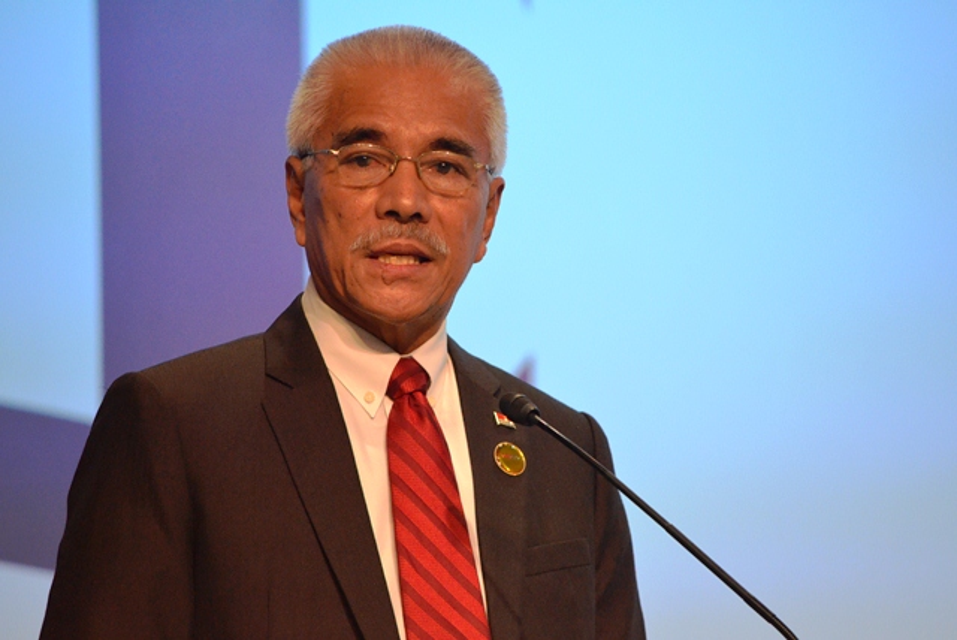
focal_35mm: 405
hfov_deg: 5.1
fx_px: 10776
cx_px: 478
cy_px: 320
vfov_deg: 3.4
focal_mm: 270
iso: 3200
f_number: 5.6
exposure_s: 1/250
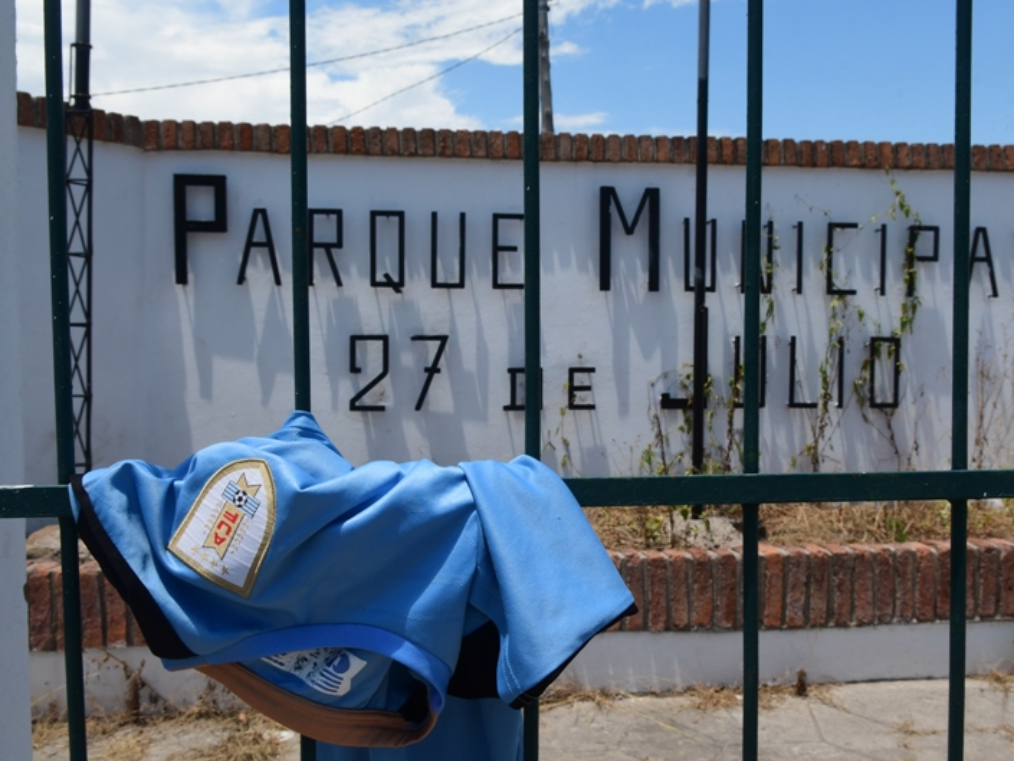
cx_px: 536
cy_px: 382
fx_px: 1055
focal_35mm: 36
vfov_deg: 39.7
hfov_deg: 51.3
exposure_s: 1/400
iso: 400
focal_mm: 22
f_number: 14
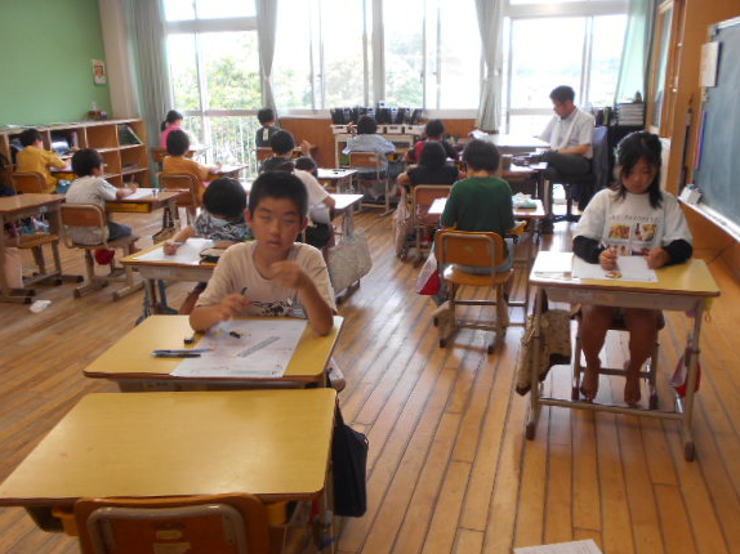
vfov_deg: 48.2
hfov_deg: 61.7
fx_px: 620
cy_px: 287
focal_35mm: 29
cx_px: 385
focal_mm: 4.6
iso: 80
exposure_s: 1/40
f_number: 3.2
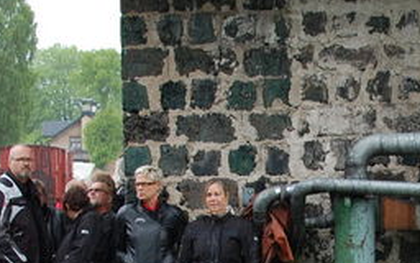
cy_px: 275
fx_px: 1907
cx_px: 357
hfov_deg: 12.5
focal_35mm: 167
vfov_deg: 7.8
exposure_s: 1/125
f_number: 5.6
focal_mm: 35
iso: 250
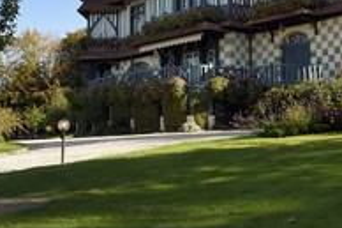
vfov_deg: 20.4
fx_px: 617
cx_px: 190
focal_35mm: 65
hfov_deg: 31.0
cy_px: 14
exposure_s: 1/200
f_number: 11
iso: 200
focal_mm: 30
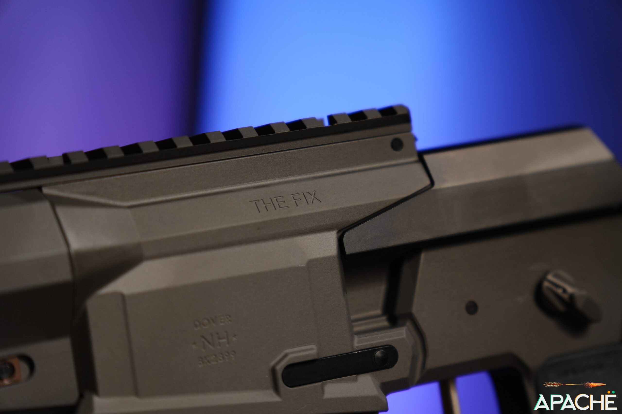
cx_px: 311
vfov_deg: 13.0
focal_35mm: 105
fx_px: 1814
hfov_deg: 19.5
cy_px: 207
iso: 400
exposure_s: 1/40
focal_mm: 70
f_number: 2.8
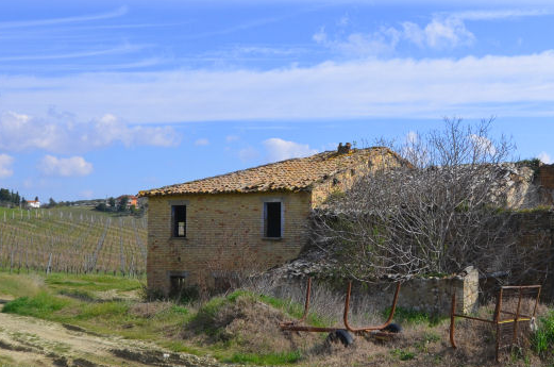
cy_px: 151
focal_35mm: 53
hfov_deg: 36.1
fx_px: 817
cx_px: 453
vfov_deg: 25.3
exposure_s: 1/320
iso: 100
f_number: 9
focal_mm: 15
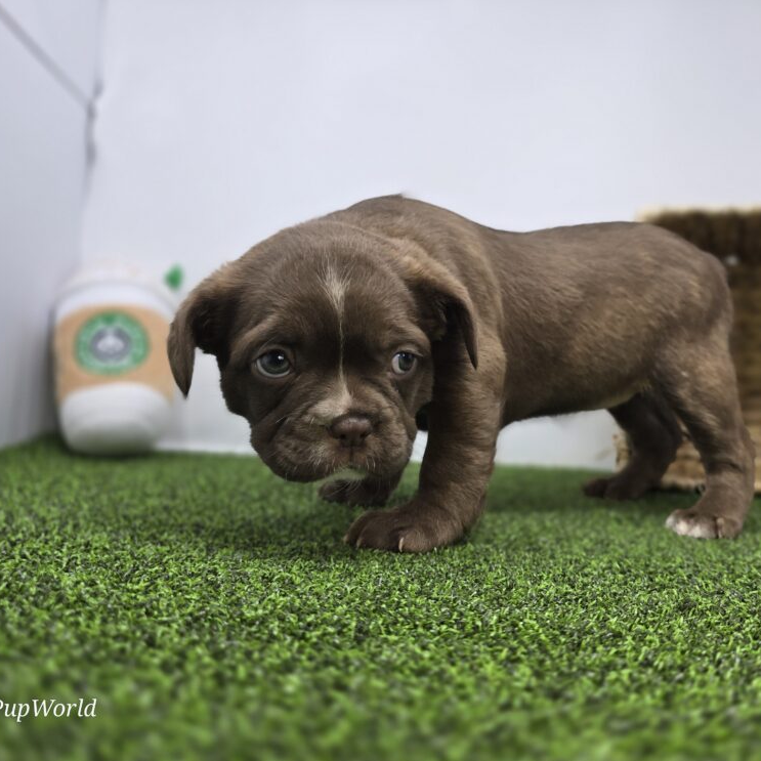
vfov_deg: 57.3
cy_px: 375
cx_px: 464
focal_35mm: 28
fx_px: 696
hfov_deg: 56.8
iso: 64
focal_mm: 6.3
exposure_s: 1/120
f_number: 1.7
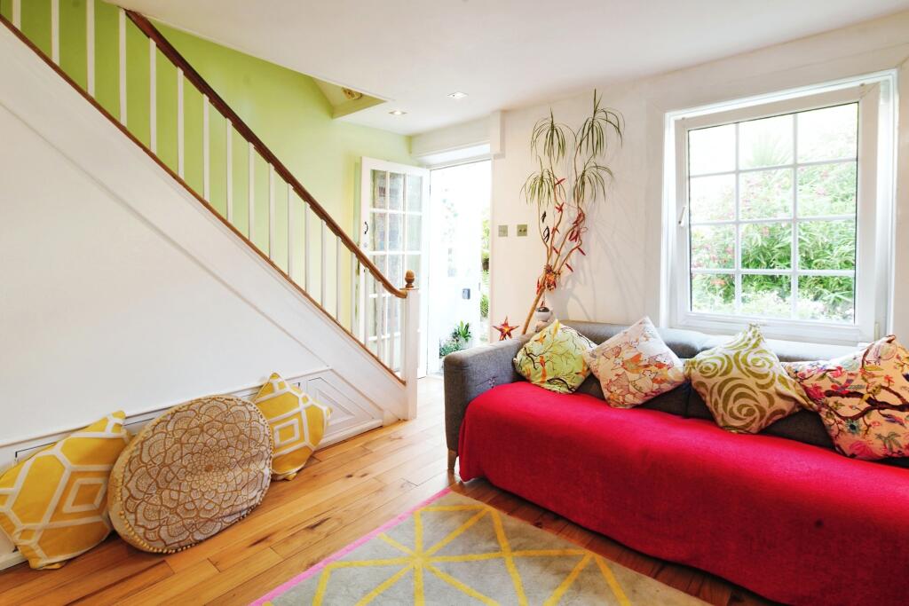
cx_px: 454
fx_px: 429
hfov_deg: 93.3
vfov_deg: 70.5
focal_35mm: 17
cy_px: 303
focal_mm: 17
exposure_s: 1/10
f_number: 10
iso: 640
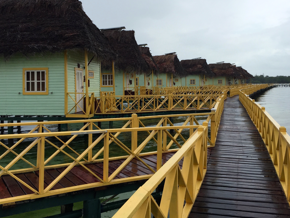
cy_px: 89
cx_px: 157
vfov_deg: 40.6
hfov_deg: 52.6
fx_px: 293
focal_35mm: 35
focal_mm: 4.15
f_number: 2.2
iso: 32
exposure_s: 1/989
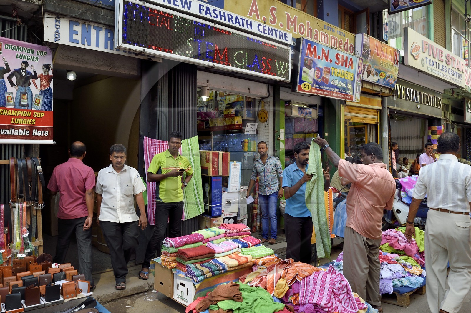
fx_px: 340
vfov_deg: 49.5
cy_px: 156
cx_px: 236
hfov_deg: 69.4
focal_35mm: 26
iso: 800
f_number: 13
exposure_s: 1/200
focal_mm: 26
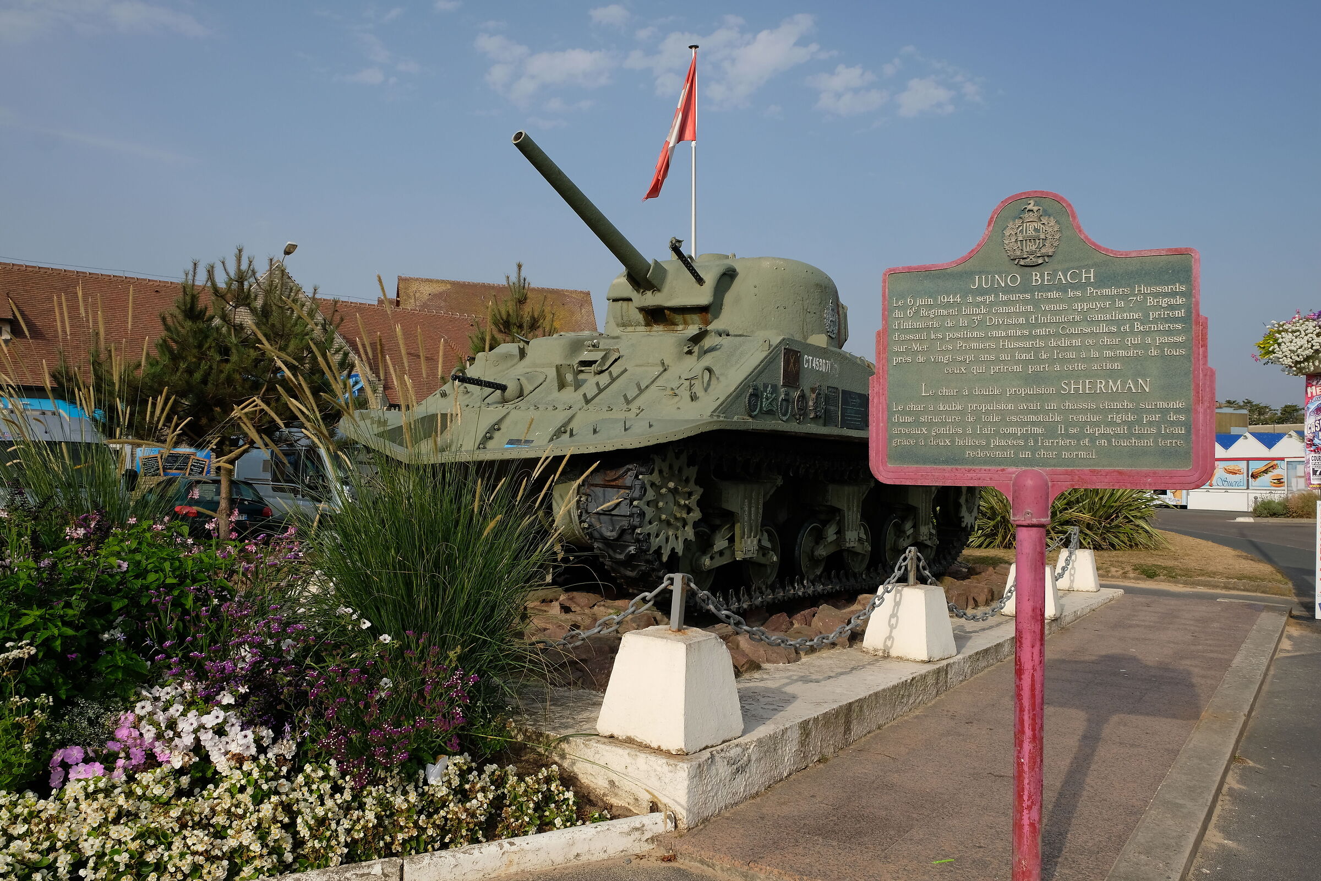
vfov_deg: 47.9
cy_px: 440
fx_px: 991
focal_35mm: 27
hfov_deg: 67.4
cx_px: 660
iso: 200
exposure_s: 1/400
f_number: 8
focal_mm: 18
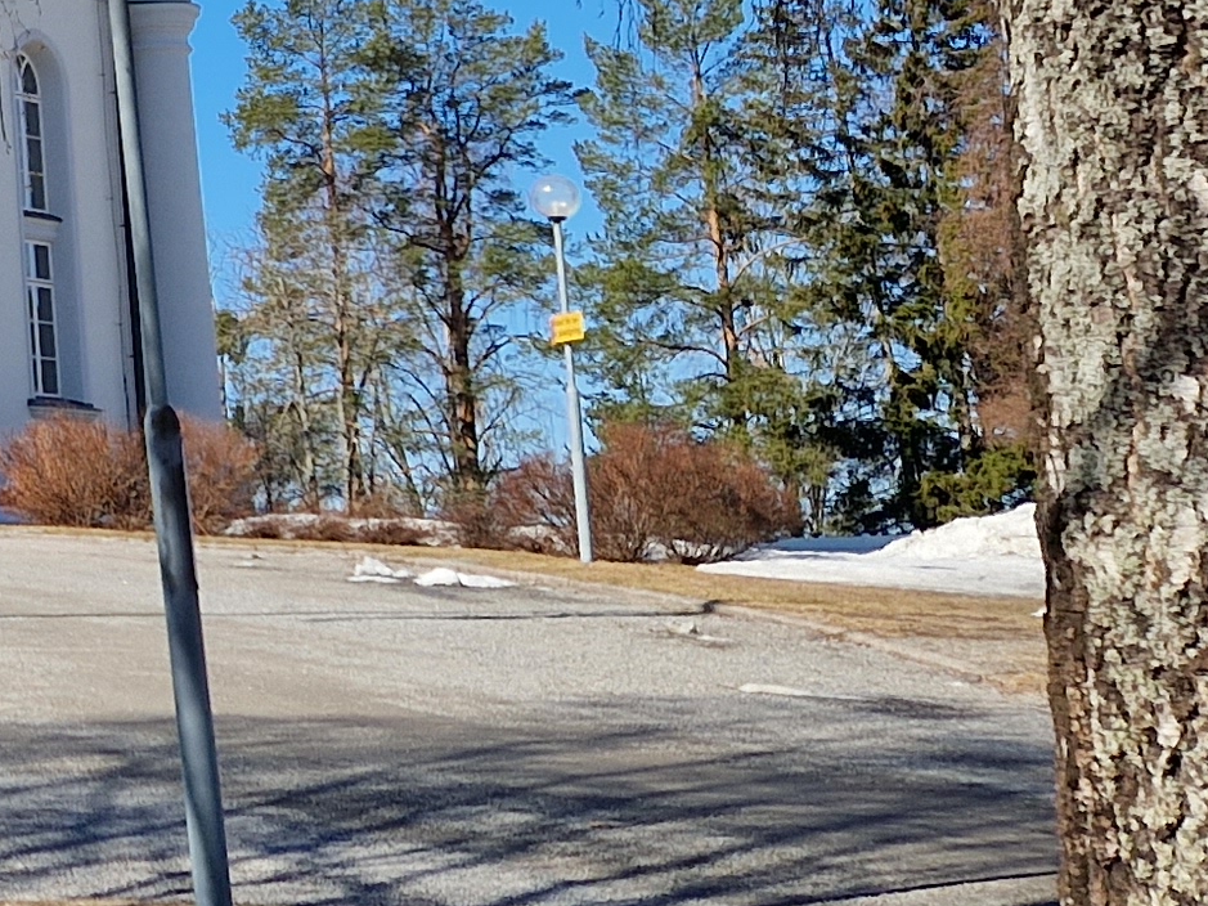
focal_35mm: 98
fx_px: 3419
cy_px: -216
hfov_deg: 16.5
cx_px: -1019
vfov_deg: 14.5
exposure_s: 1/2048
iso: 50
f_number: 1.8
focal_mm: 5.4
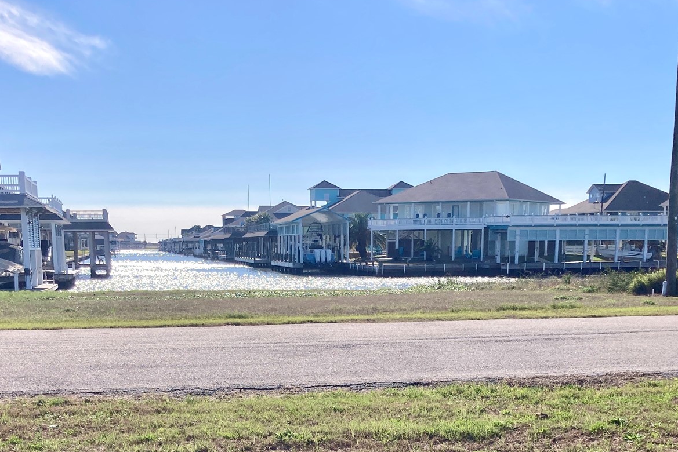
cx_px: 352
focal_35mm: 51
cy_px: 437
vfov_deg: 25.4
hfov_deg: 38.9
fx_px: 961
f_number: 1.8
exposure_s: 1/3436
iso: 20
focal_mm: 3.99
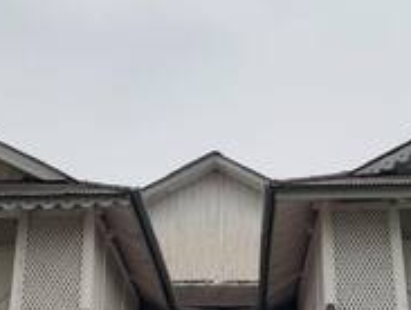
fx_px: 726
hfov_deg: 31.6
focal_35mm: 61
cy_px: 215
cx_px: 218
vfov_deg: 24.0
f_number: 1.8
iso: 25
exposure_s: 1/5714
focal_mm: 4.25
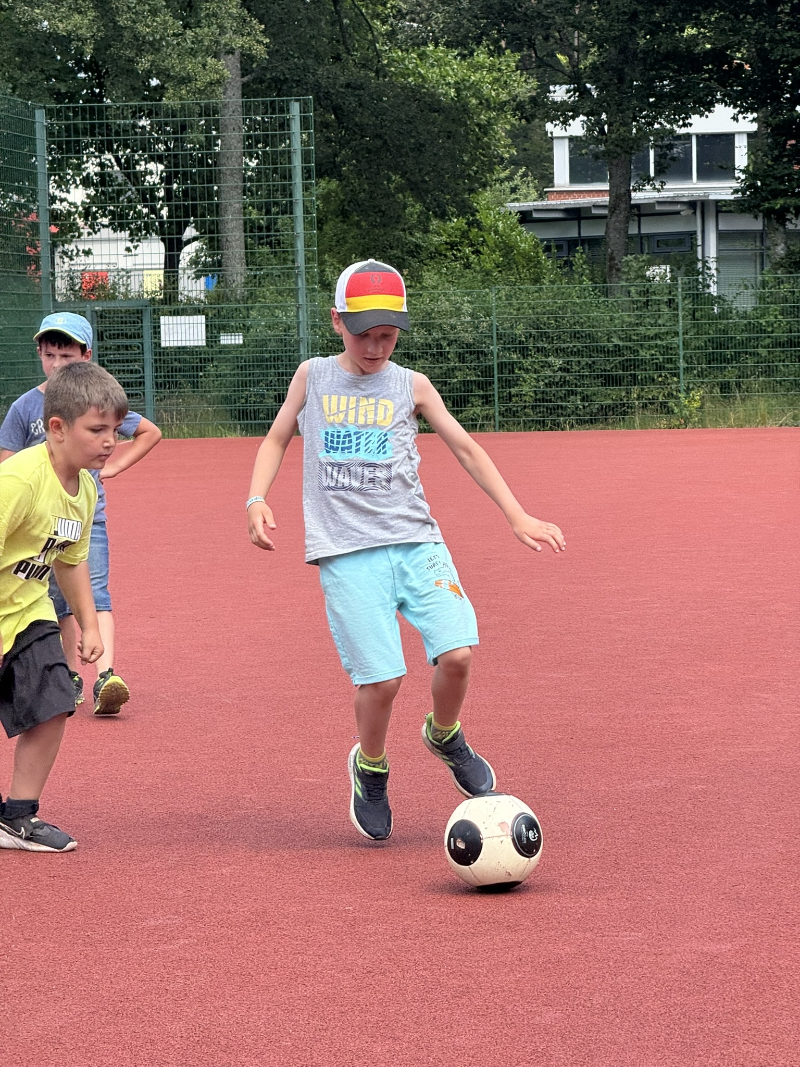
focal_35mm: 120
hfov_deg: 12.3
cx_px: 400
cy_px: 534
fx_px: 3698
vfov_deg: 16.4
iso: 50
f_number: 2.8
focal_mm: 15.66
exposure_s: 1/315
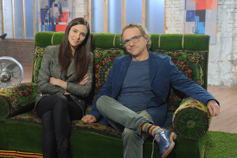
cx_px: 118
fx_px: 329
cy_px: 79
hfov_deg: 39.6
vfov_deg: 27.0
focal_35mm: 50
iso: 800
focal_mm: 50
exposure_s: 1/80
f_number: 5.6
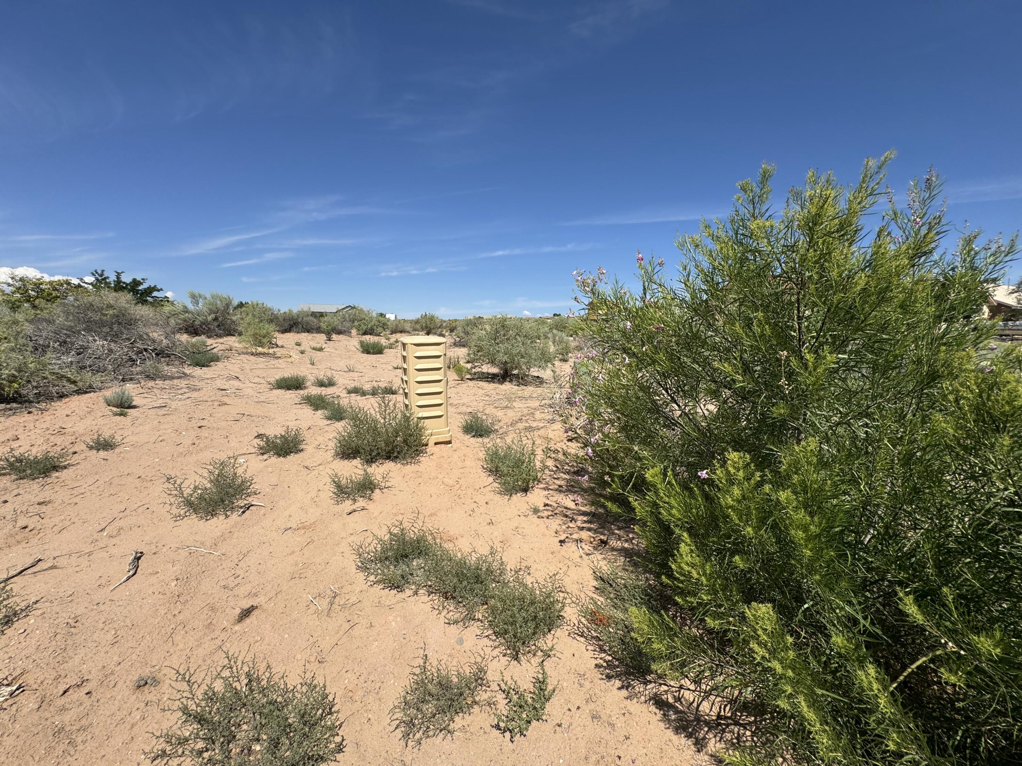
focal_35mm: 14
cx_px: 511
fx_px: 413
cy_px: 383
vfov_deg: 85.7
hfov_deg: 102.1
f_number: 2.2
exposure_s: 1/2674
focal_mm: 2.22
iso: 40
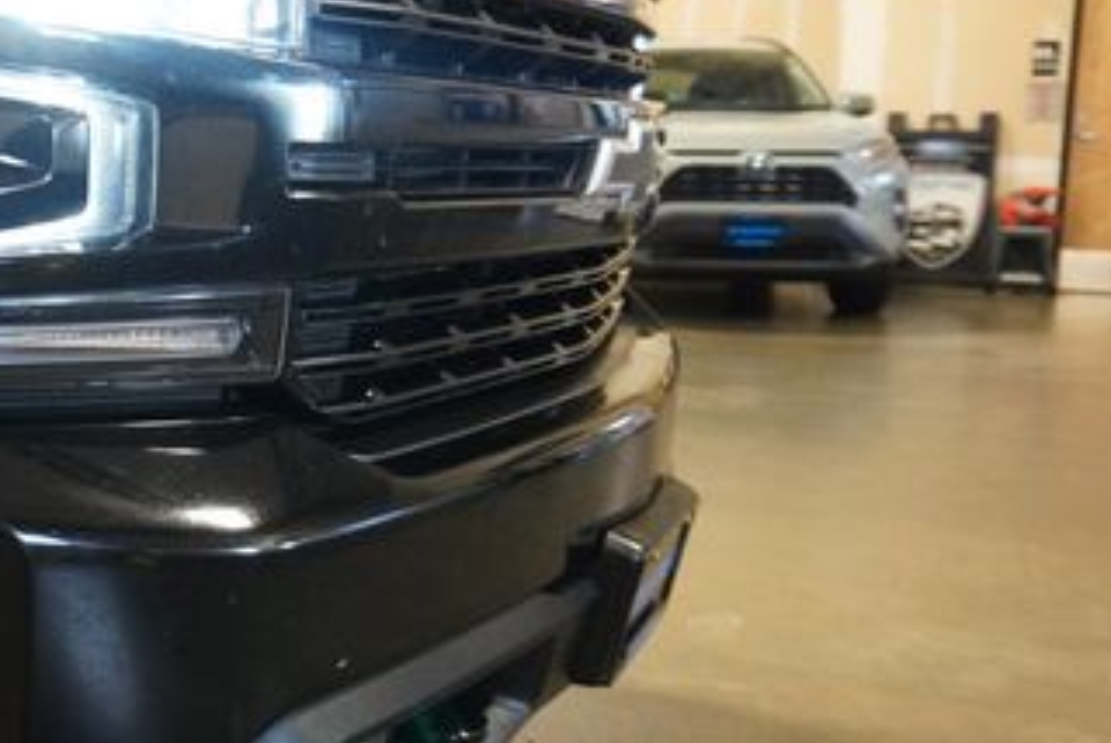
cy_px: 373
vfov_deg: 28.1
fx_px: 1483
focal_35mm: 48
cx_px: 191
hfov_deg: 39.2
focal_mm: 16
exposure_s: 1/160
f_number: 3.5
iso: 4000
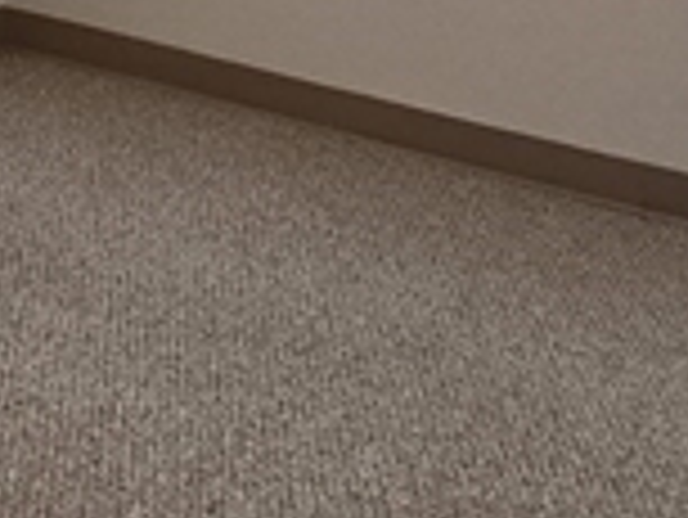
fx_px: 1730
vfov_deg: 13.0
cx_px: -45
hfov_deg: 21.5
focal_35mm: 87
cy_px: -716
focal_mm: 2.2
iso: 100
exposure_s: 1/60
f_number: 2.2
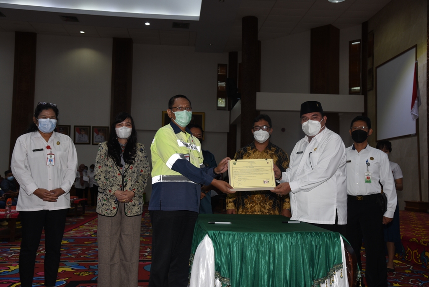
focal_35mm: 38
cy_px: 144
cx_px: 214
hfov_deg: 50.7
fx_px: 453
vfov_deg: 35.1
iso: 400
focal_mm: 38
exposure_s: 1/60
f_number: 5.6
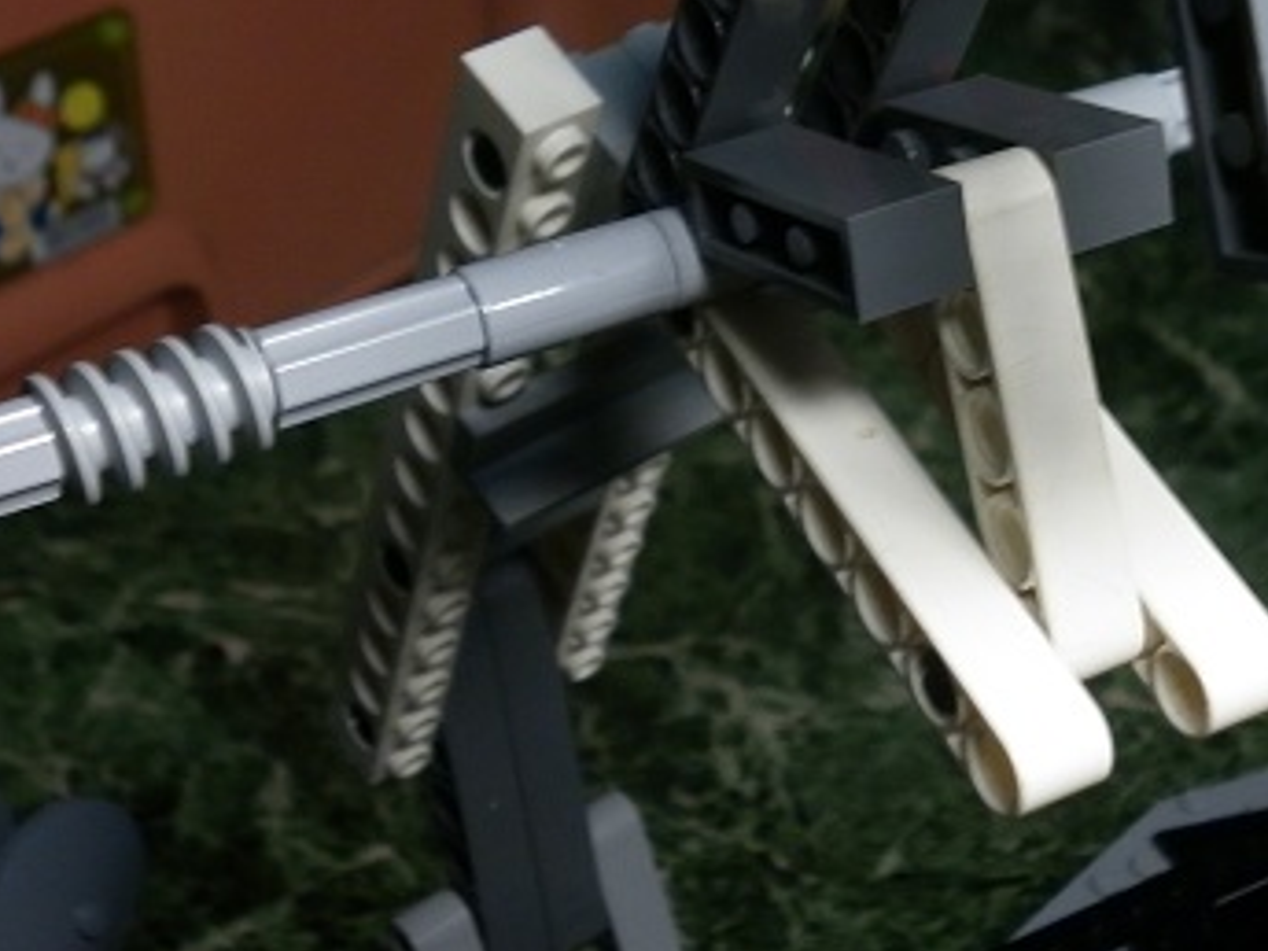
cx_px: 863
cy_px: 199
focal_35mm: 72
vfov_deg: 20.2
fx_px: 2637
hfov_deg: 26.8
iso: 100
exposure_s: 1/30
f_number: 2.9
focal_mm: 5.6
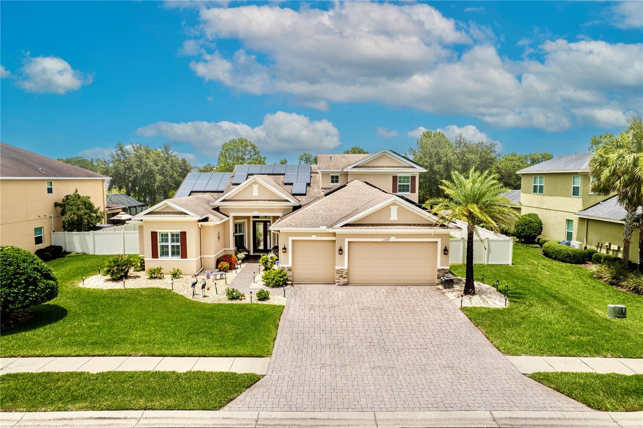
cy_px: 214
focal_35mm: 22
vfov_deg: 57.2
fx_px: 393
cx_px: 322
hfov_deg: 78.6
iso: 100
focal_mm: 8.38
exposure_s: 1/5000
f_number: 2.8
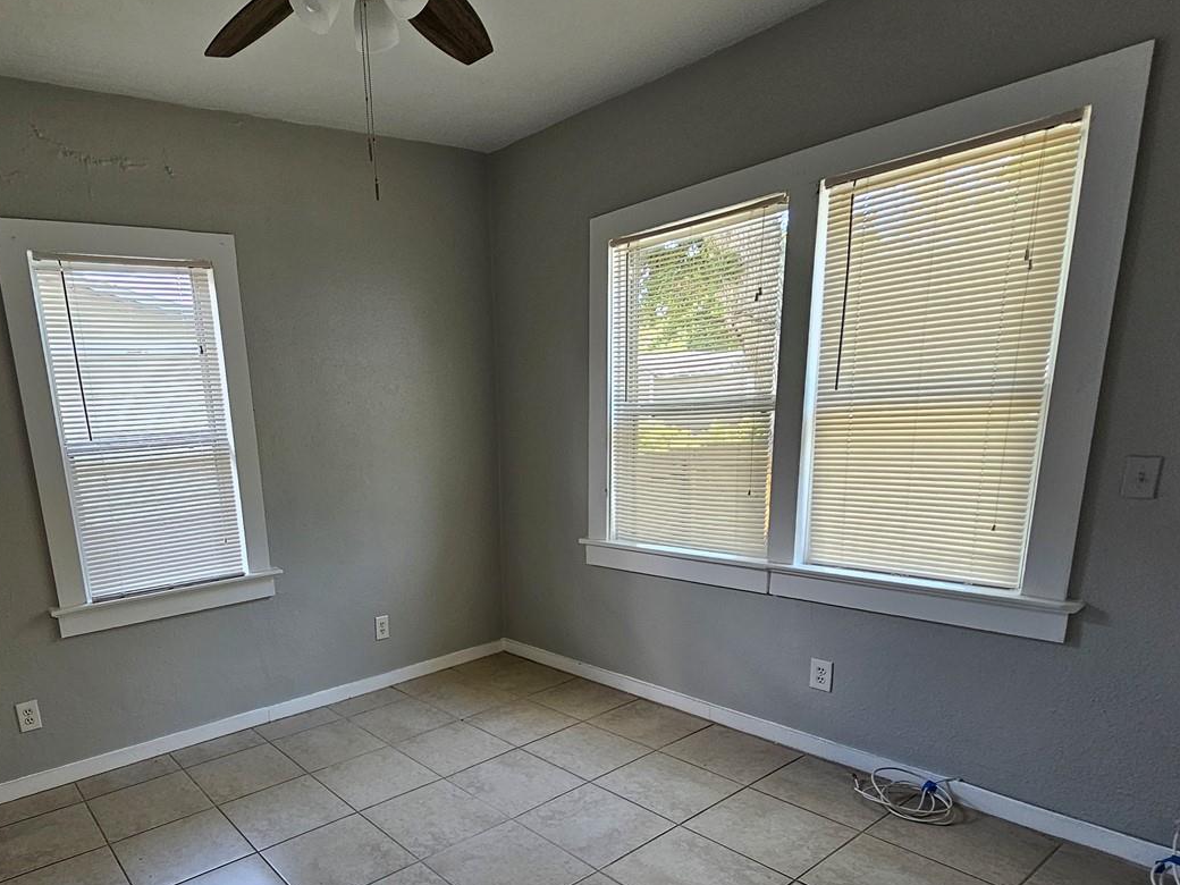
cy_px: 592
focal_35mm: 20
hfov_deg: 79.3
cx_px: 401
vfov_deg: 64.2
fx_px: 682
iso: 100
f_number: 2.2
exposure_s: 1/60
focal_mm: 2.2
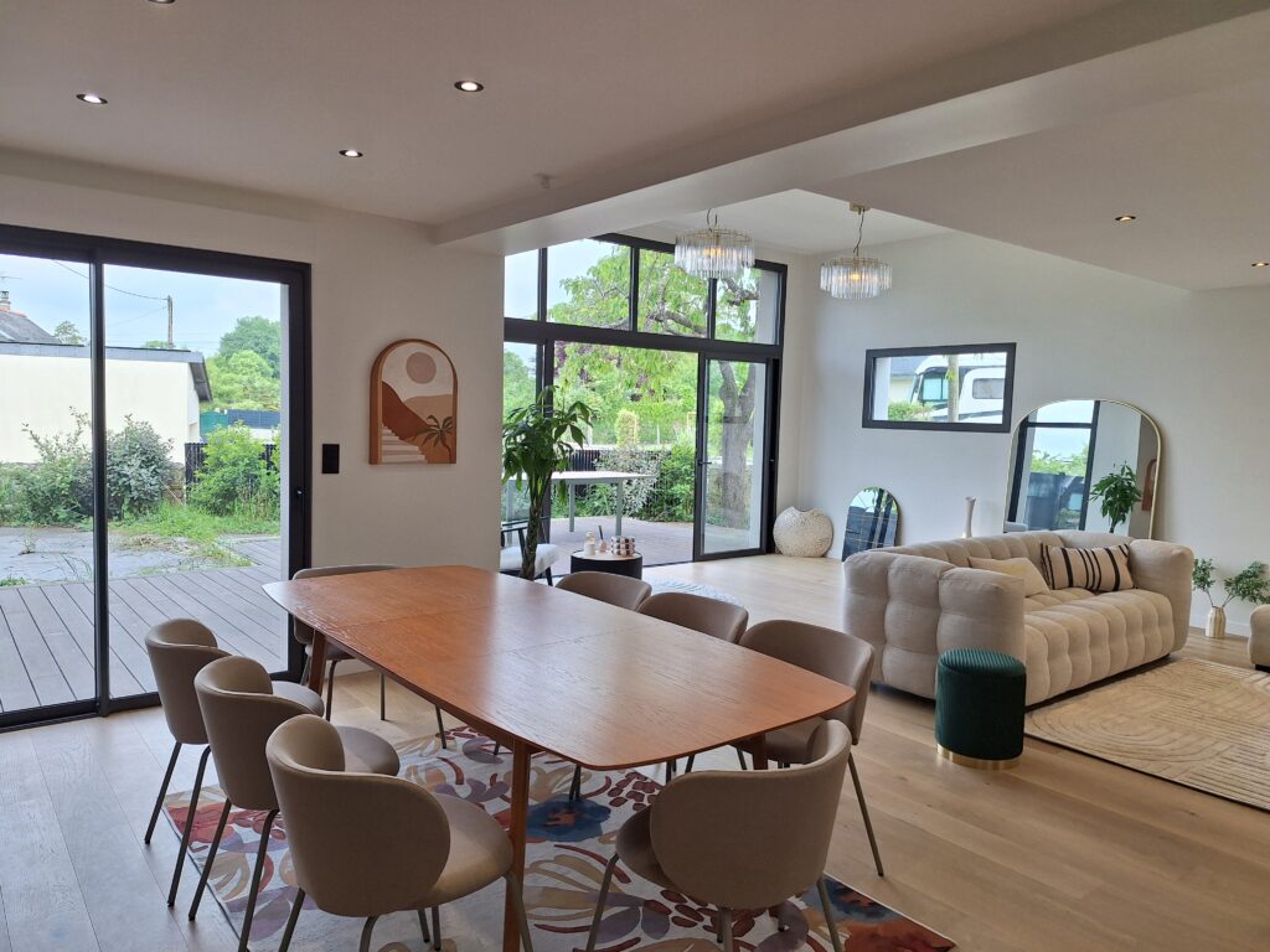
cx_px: 635
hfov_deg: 73.9
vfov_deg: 58.9
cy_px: 476
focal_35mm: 23
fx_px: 844
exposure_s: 1/284
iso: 40
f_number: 1.8
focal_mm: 5.54
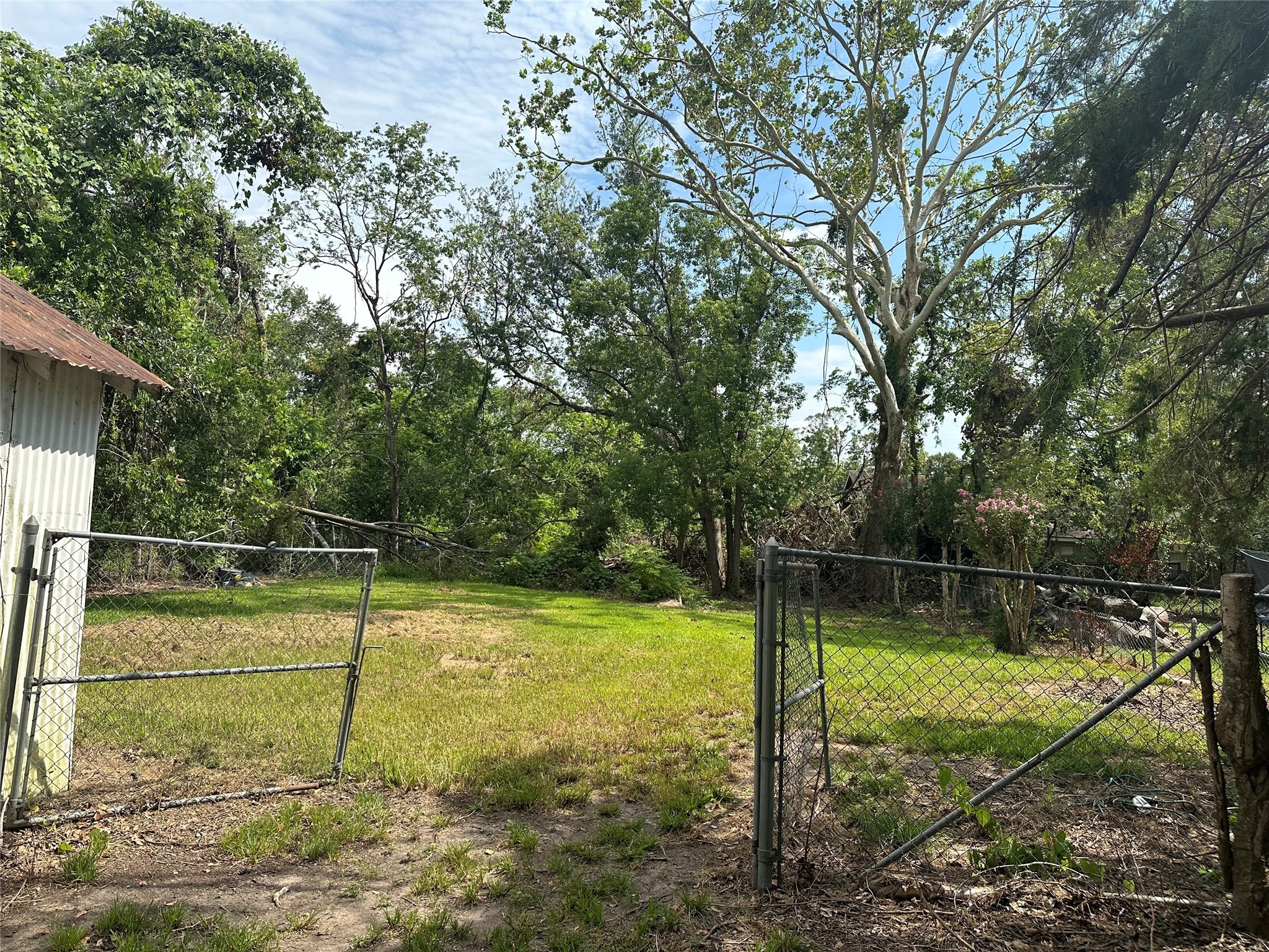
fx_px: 880
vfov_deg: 56.8
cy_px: 476
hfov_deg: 71.6
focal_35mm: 24
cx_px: 634
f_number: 1.78
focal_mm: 6.86
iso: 80
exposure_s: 1/3861
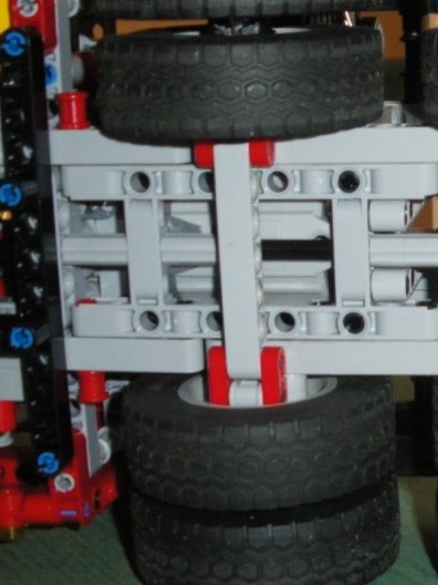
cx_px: 627
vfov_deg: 24.1
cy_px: 282
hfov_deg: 16.8
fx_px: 1367
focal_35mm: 81
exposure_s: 1/50
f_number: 3.5
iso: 400
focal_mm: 6.3
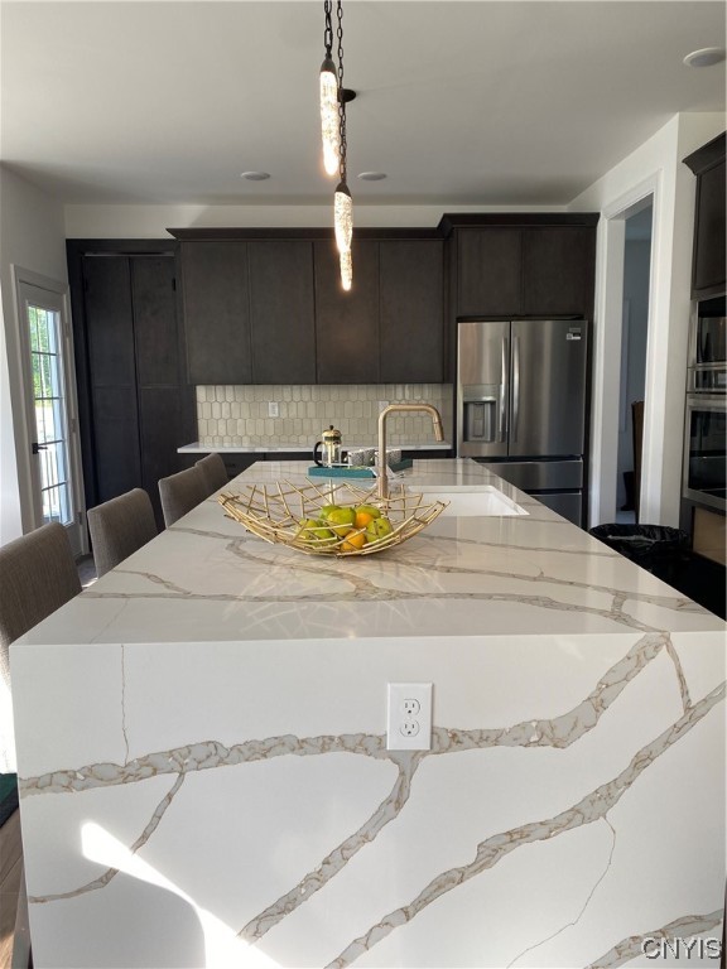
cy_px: 484
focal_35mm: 26
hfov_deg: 53.1
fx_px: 728
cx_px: 364
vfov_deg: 67.3
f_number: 1.8
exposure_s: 1/120
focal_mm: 4.25
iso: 40
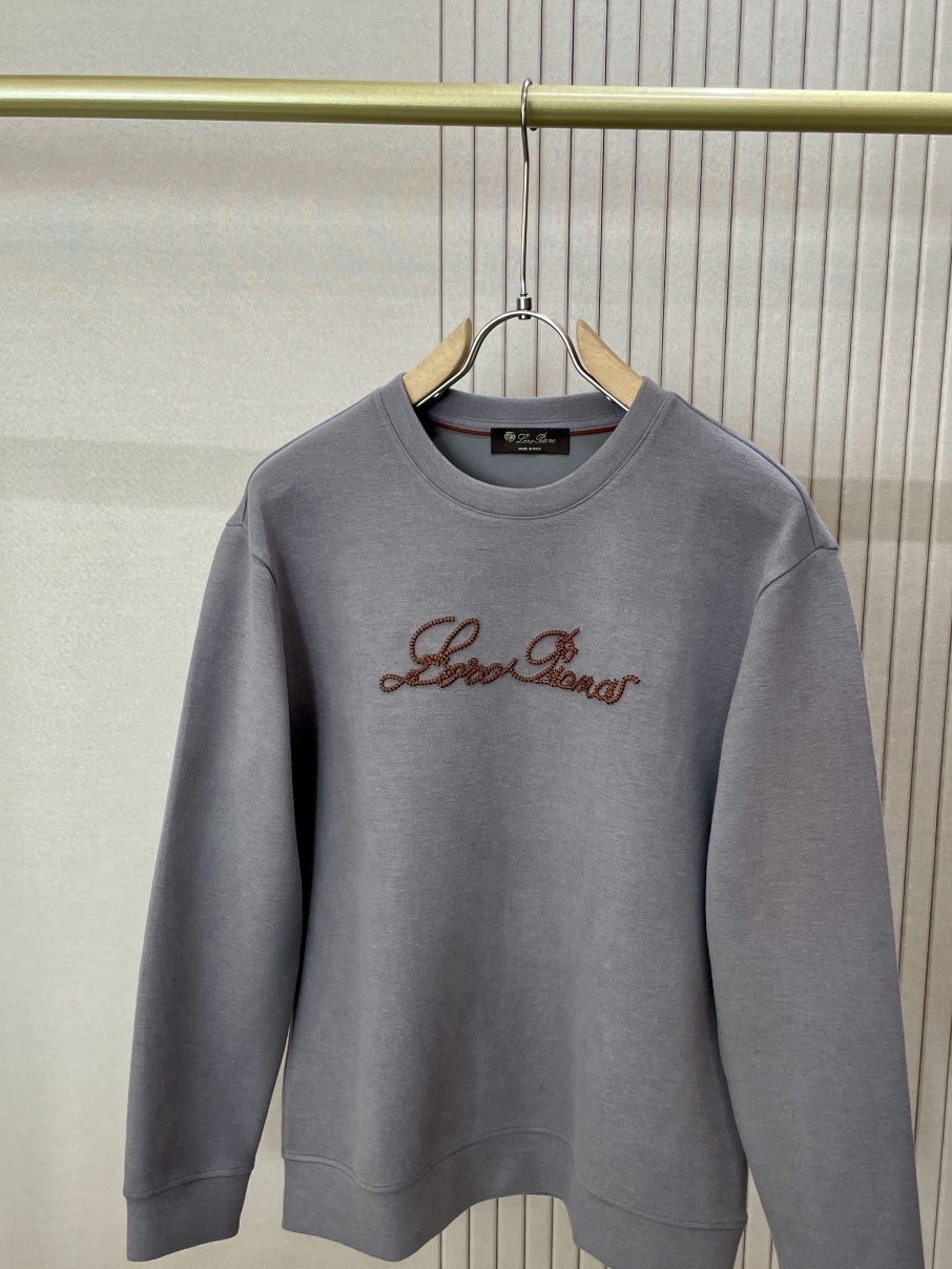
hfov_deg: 45.4
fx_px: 1137
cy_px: 724
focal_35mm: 31
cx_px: 526
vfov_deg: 58.1
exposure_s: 1/101
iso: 125
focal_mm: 4.2
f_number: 1.6
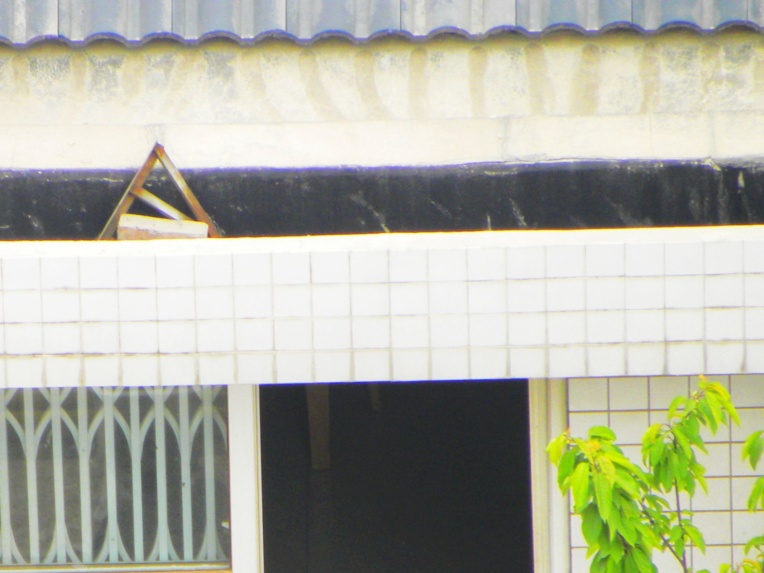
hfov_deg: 1.7
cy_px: 504
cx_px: 143
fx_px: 25845
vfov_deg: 1.3
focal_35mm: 1171
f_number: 5
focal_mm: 110.4
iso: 97
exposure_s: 1/125
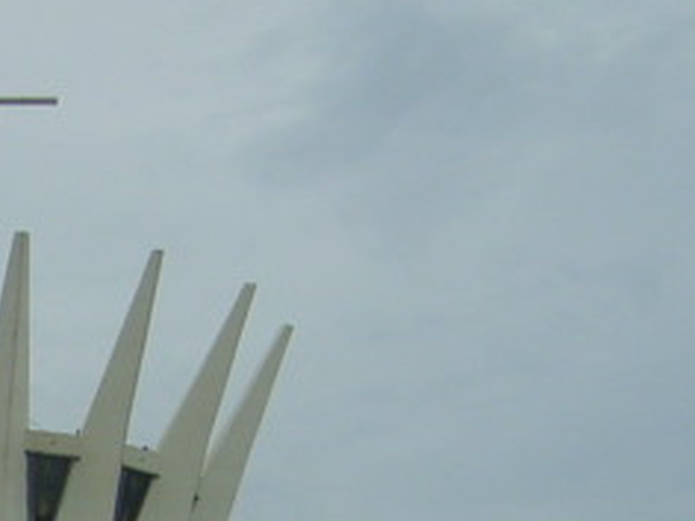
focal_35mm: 146
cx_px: -262
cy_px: 771
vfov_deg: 9.9
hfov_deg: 13.0
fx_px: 2931
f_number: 7.7
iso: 50
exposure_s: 1/180
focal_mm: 7.2
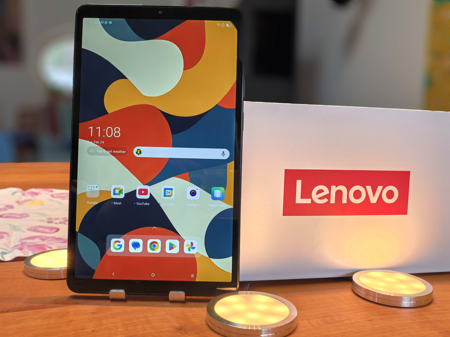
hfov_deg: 52.6
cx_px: 225
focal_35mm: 35
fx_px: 455
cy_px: 168
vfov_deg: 40.7
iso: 125
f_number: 4
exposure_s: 1/88
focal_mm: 8.5
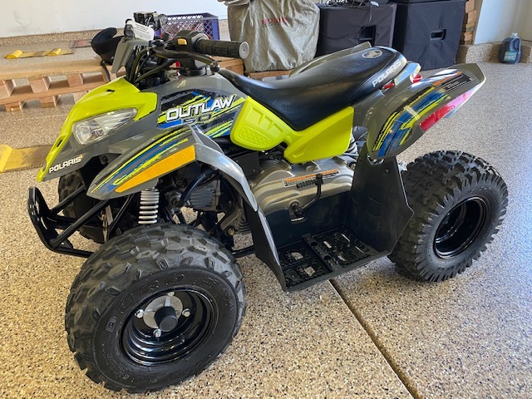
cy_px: 200
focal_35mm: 26
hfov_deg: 67.3
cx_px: 266
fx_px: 400
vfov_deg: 53.1
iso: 100
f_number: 1.8
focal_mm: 4.25
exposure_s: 1/60
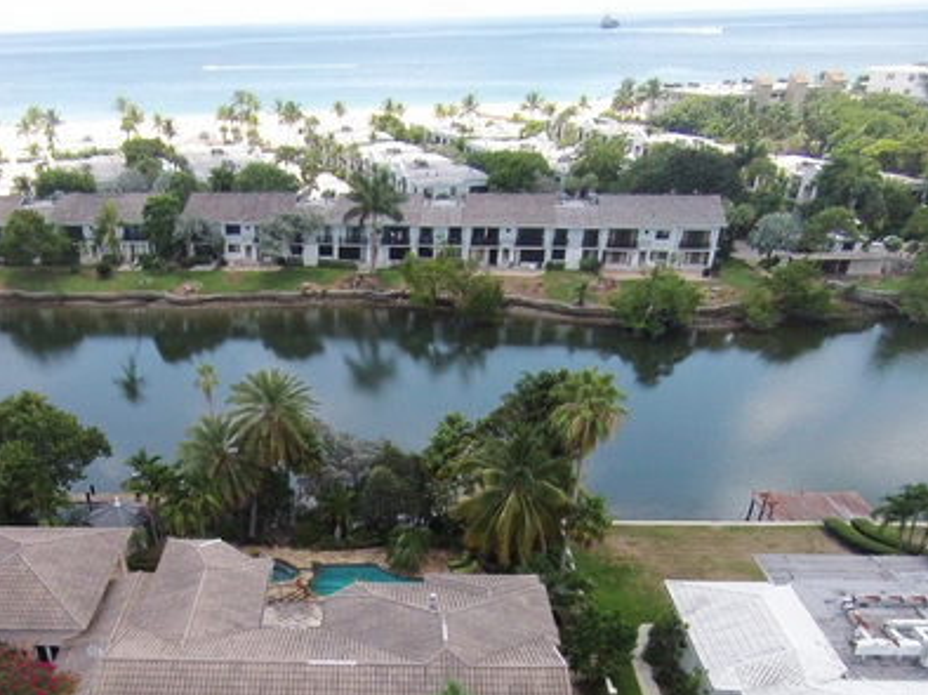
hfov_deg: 34.6
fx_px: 1474
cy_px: 596
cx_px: 303
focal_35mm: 55
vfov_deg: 25.9
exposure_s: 1/3370
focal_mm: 5
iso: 400
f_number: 2.8
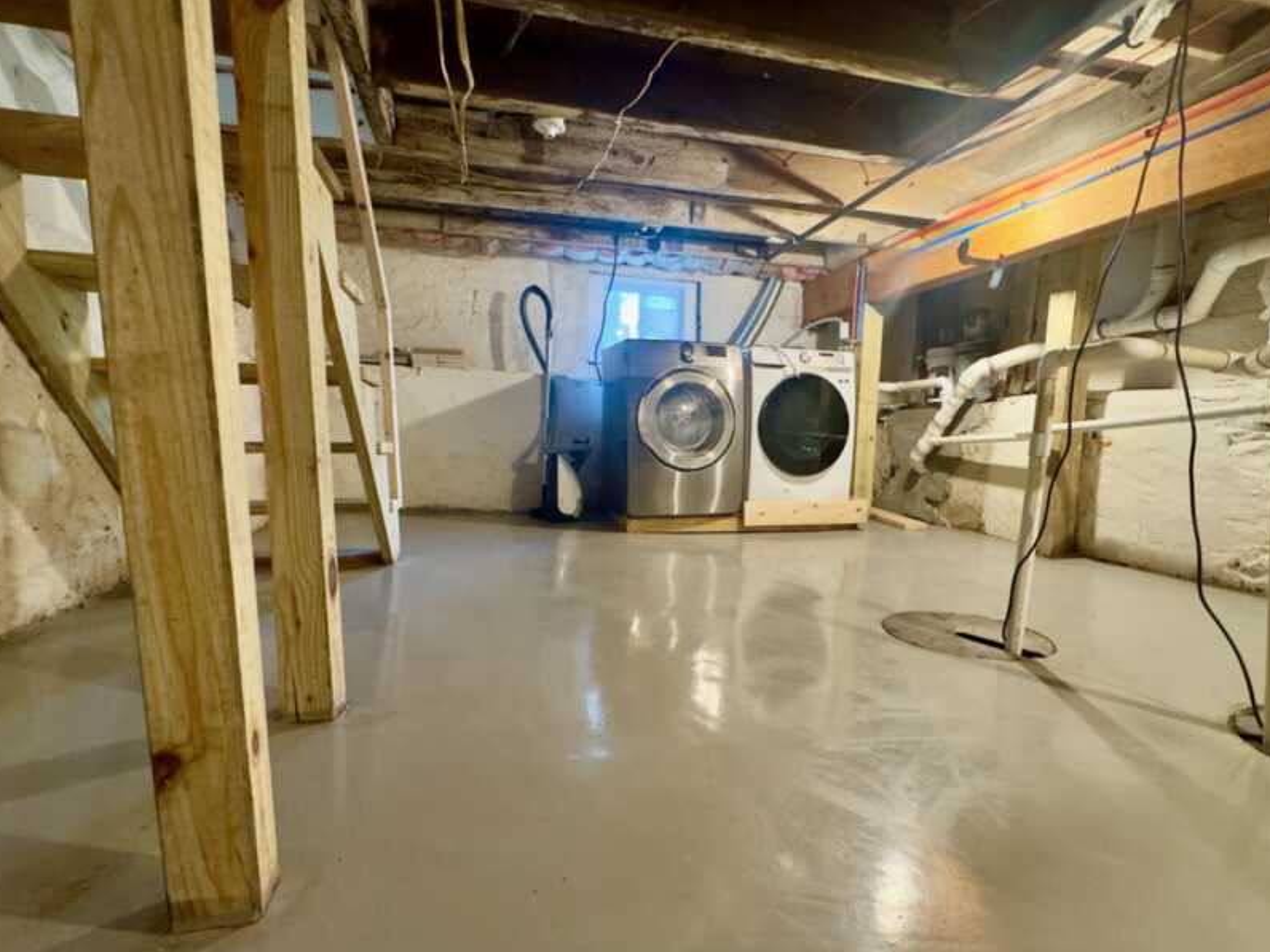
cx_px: 678
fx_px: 660
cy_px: 533
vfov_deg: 71.3
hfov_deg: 87.6
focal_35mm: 18
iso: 400
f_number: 2.2
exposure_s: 1/60
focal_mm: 2.22
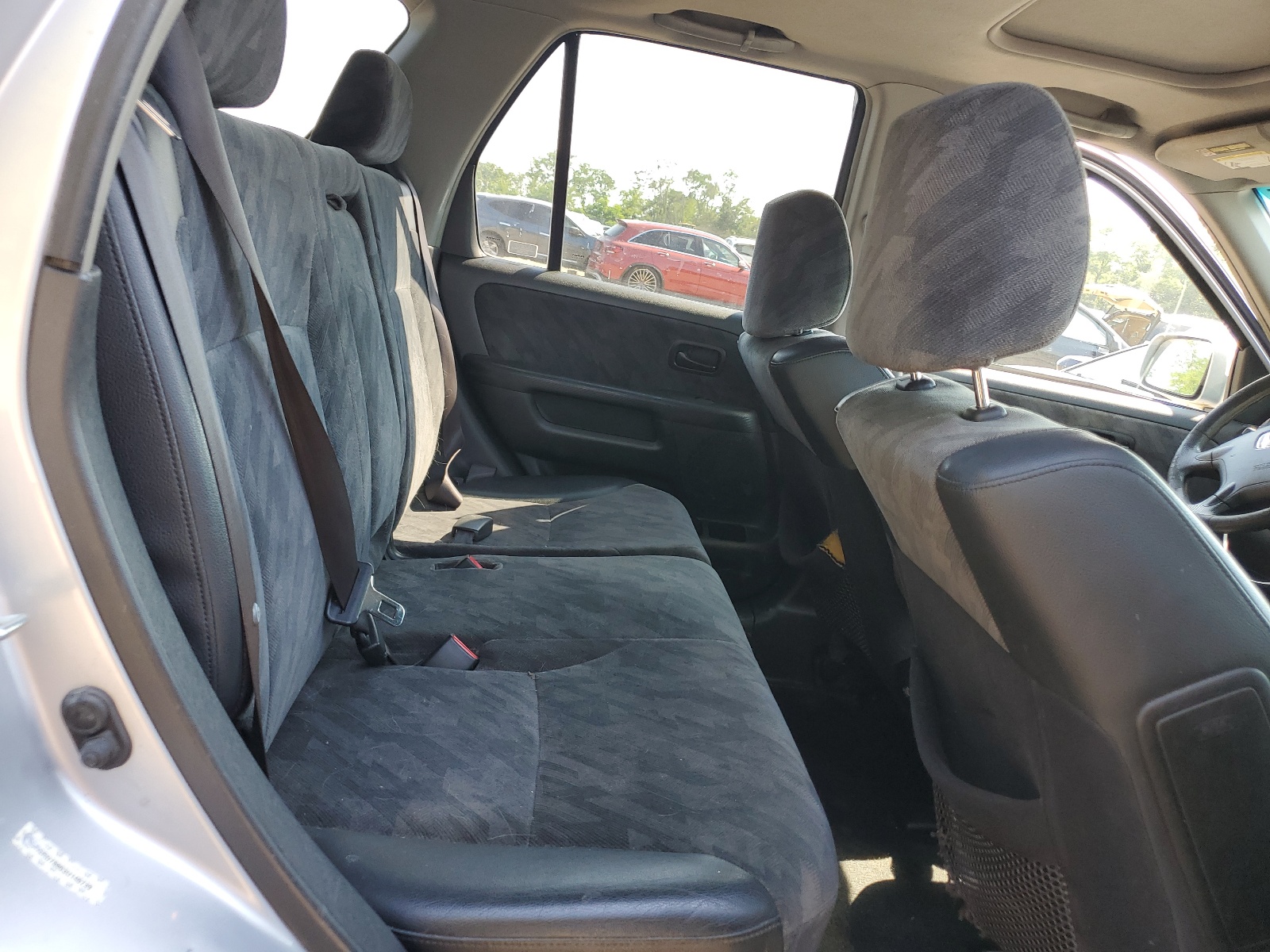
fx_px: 954
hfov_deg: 67.3
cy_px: 476
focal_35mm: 26
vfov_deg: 53.1
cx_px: 635
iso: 50
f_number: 1.5
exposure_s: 1/143
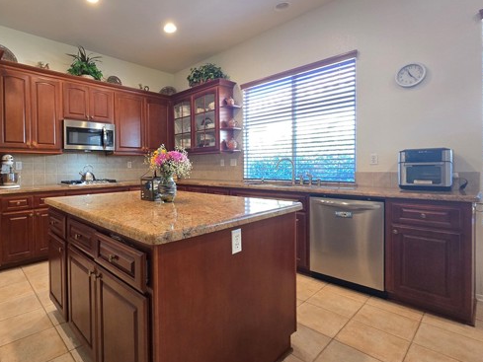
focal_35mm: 17
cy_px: 172
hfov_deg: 89.2
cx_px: 182
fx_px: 237
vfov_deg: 74.7
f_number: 2.2
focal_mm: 2.2
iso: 250
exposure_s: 1/60
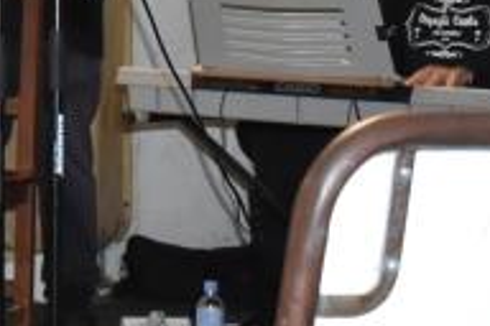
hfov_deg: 10.2
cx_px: -329
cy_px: -289
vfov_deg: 6.9
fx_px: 2613
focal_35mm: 192
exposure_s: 1/60
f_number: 5.6
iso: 1600
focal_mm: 24
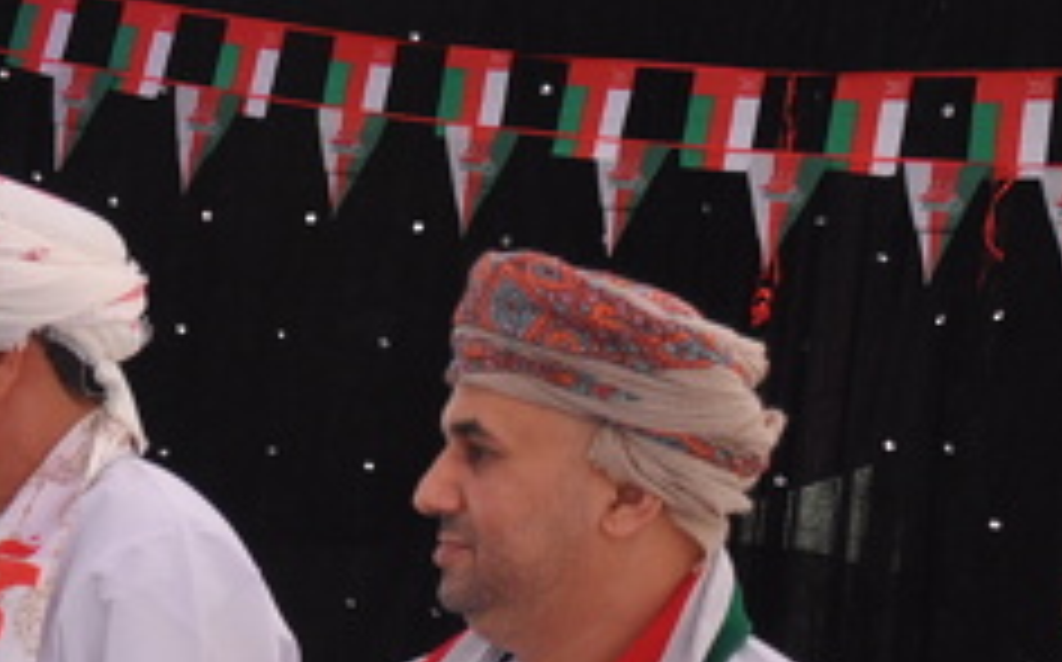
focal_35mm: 109
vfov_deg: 11.8
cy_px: 754
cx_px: -490
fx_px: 3144
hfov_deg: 17.4
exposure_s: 1/125
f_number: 5.6
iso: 400
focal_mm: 21
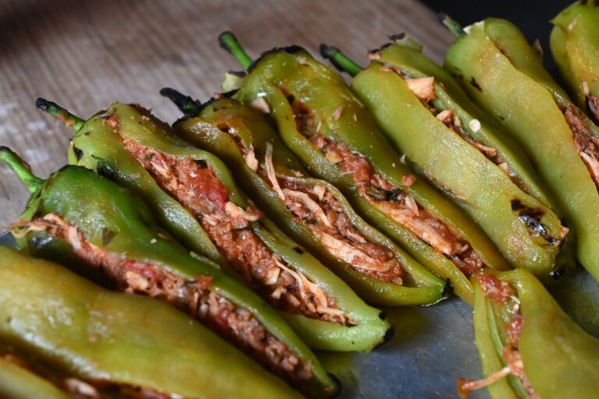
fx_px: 1248
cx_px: 300
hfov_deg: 27.0
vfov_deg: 18.2
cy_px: 200
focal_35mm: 75
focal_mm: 50
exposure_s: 1/80
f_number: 6.3
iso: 5600
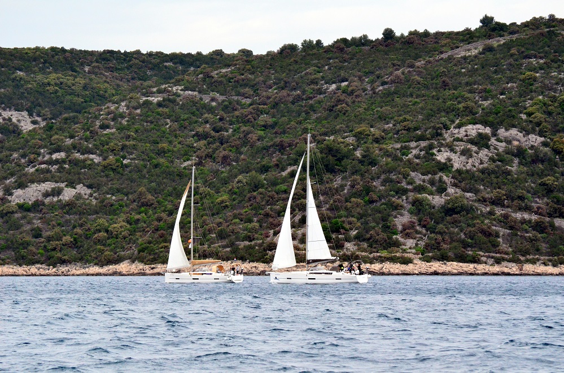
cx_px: 282
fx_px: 2720
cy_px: 186
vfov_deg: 7.8
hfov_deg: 11.8
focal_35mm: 174
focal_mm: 116
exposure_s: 1/8000
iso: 2500
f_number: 5.6
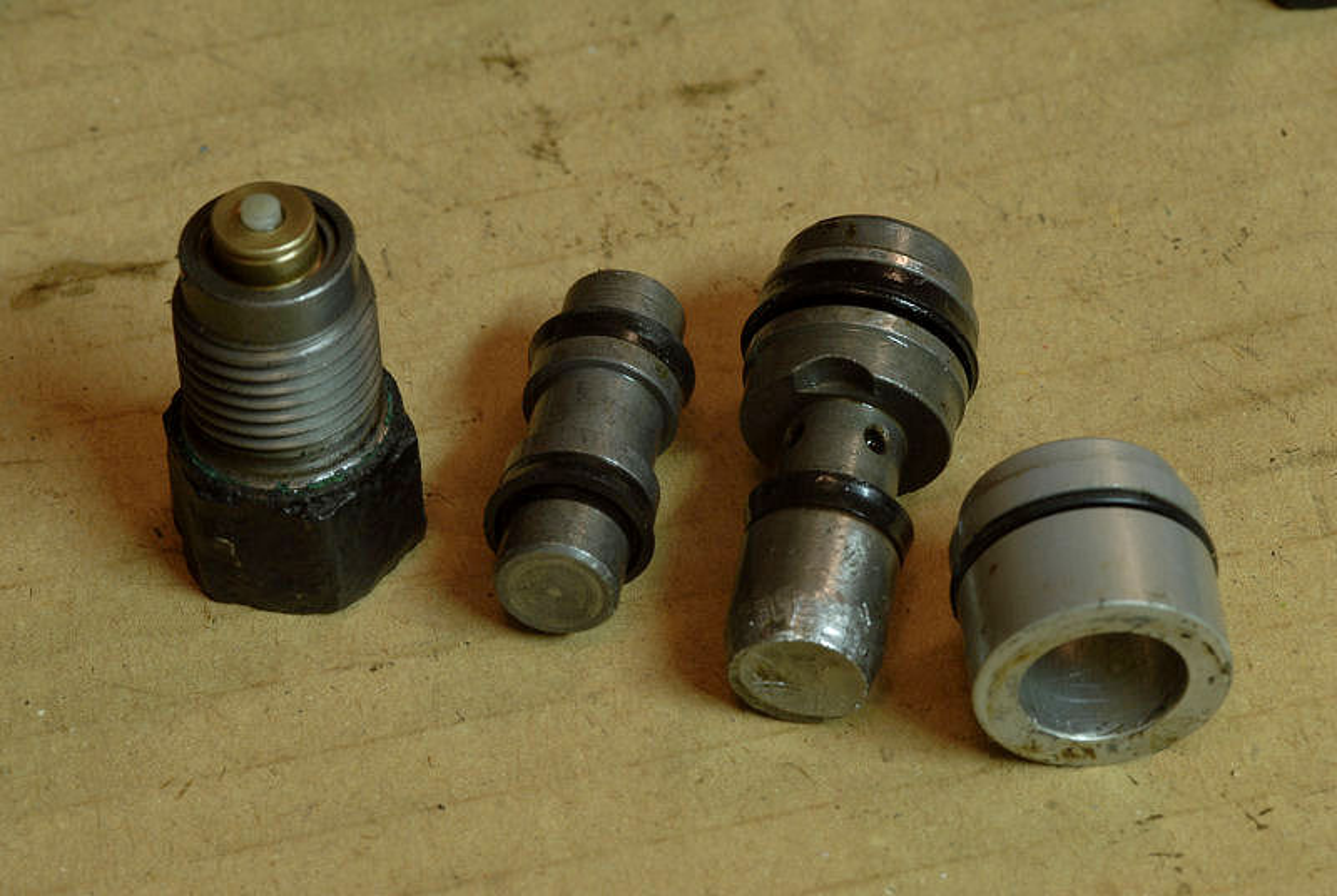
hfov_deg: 13.0
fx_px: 5858
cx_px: 668
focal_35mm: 158
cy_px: 448
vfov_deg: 8.7
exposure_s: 1.6
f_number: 11
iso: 200
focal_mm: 105
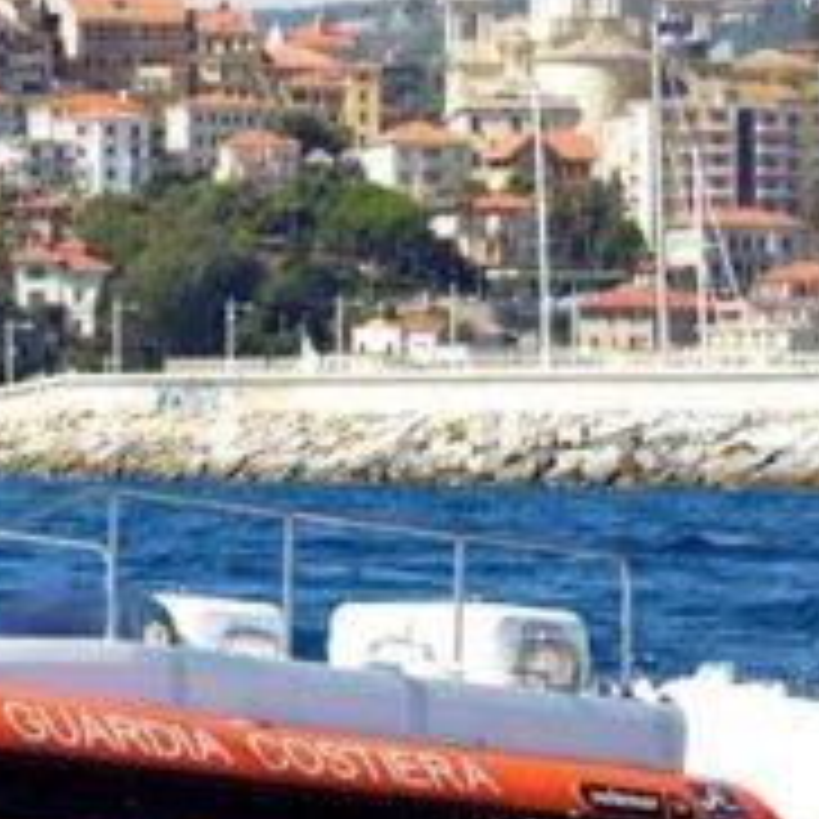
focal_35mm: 330
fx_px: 8833
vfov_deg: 5.3
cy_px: 86
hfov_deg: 5.2
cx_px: -720
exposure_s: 1/250
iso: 200
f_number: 7.1
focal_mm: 92
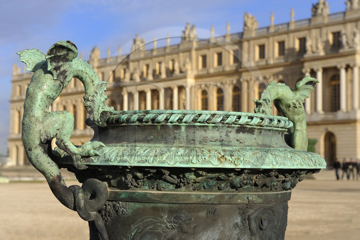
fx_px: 699
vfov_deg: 19.4
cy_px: 120
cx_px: 180
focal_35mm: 70
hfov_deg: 28.9
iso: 200
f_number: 14
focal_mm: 70
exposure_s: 1/160
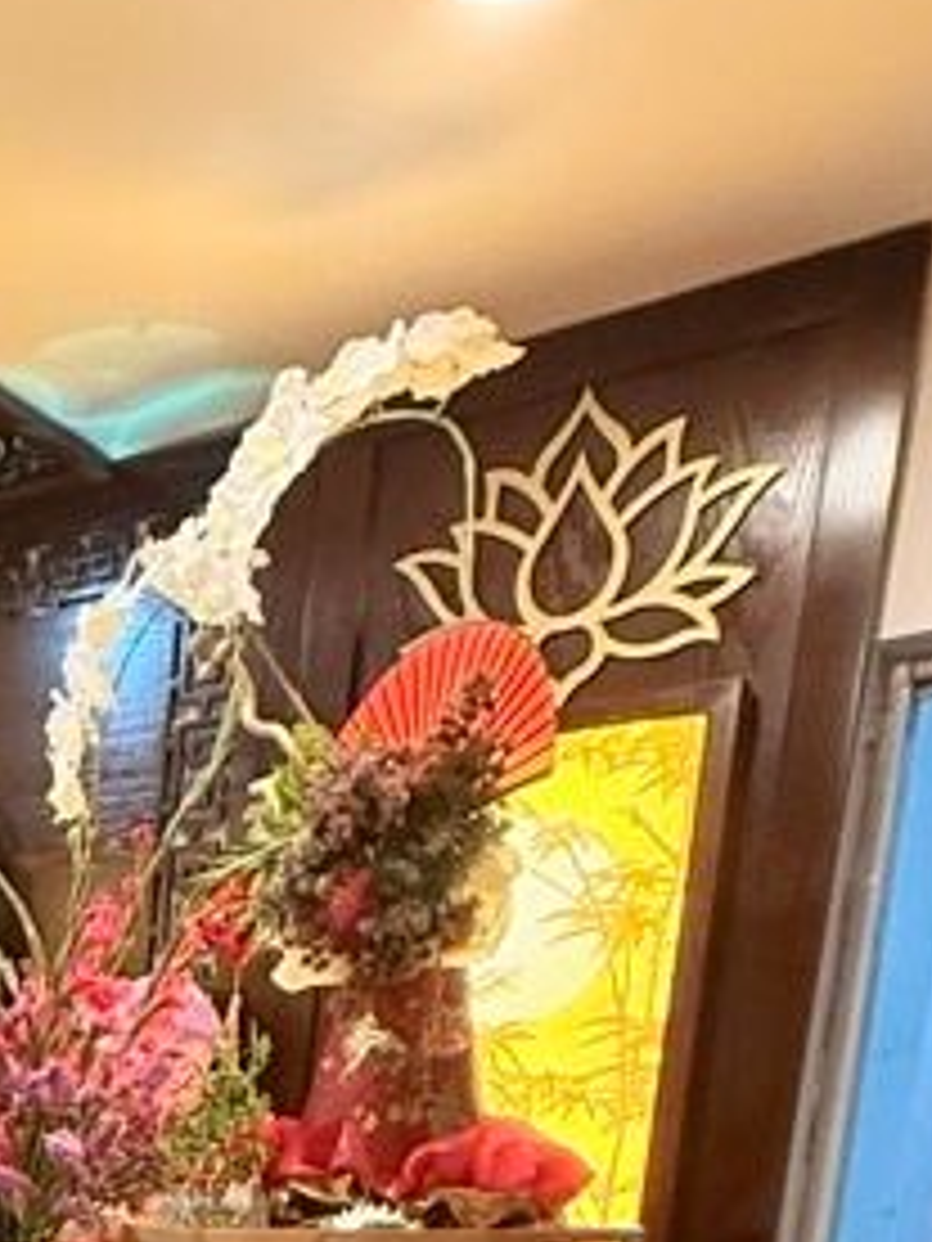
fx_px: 1867
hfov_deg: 21.7
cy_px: 1588
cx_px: -581
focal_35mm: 52
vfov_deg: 29.9
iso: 400
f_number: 2.2
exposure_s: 1/50
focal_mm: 2.22
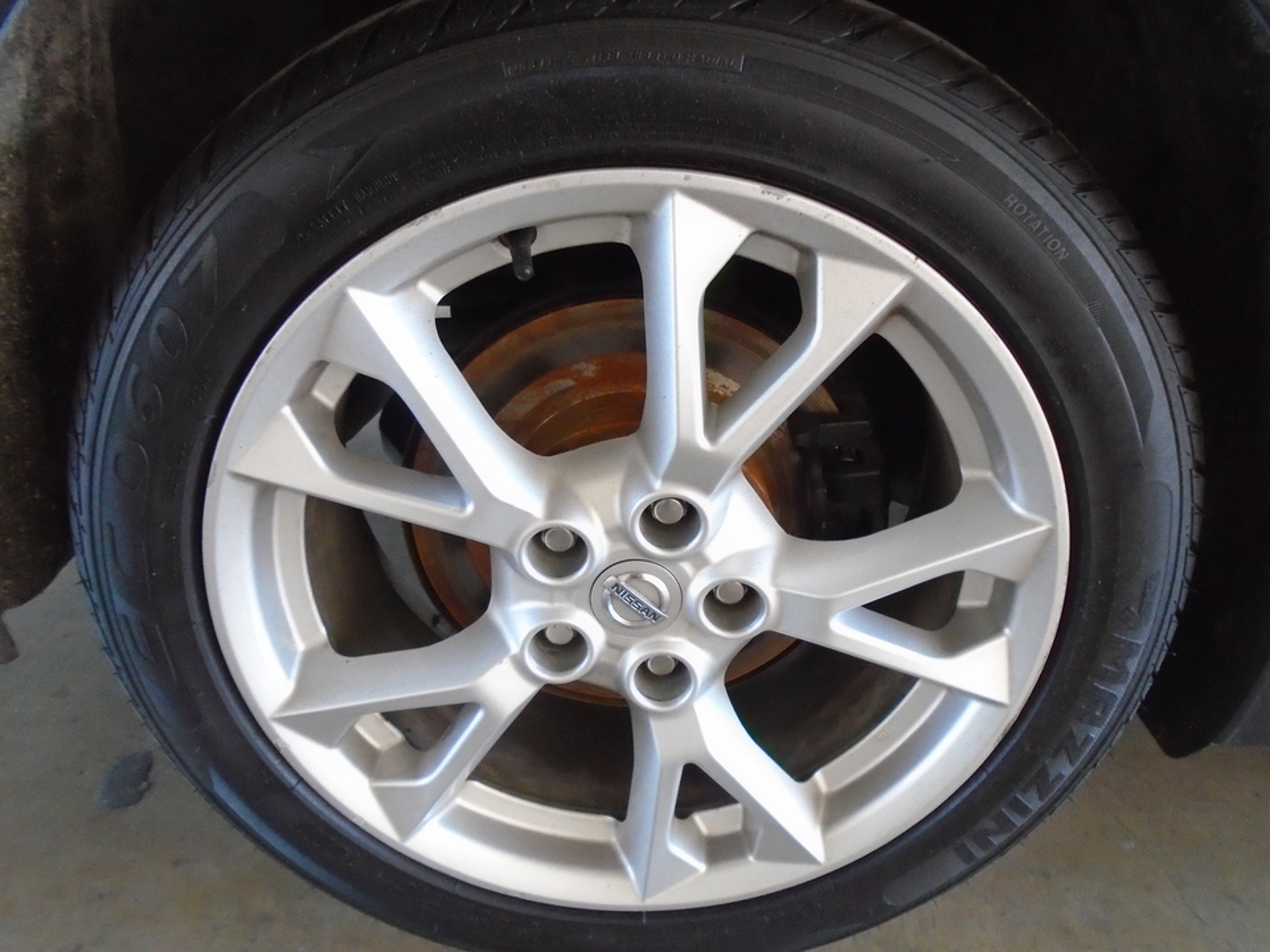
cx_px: 635
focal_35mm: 26
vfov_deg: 53.1
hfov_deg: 67.3
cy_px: 476
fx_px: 954
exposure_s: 1/50
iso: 500
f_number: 3.2
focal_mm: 4.6
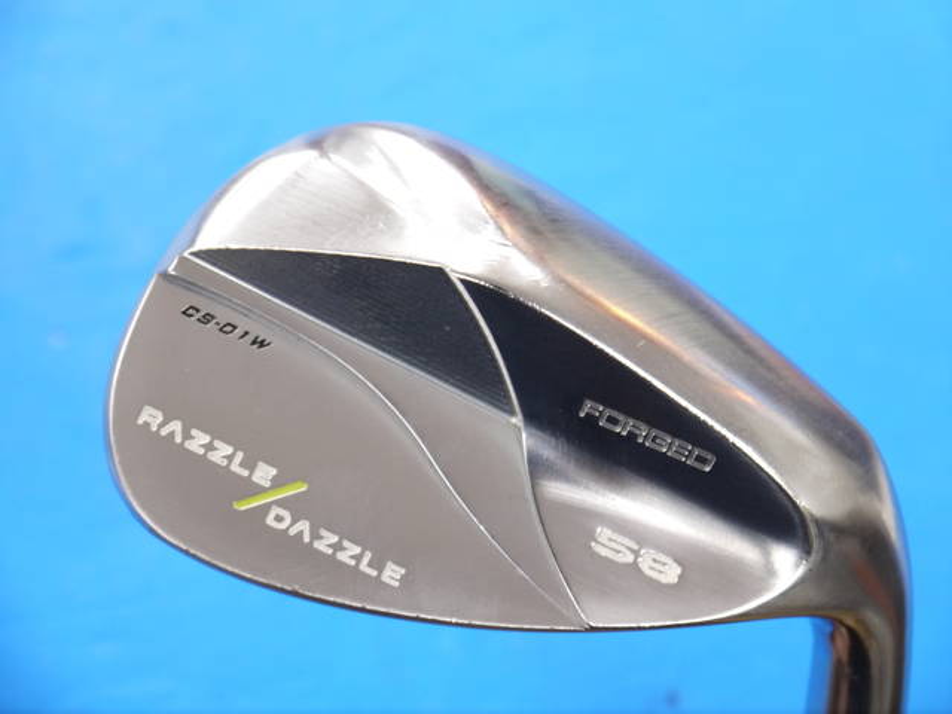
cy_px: 357
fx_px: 2310
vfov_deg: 17.6
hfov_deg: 23.3
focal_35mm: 84
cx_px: 476
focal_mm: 42
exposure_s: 1/80
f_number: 5.6
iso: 800
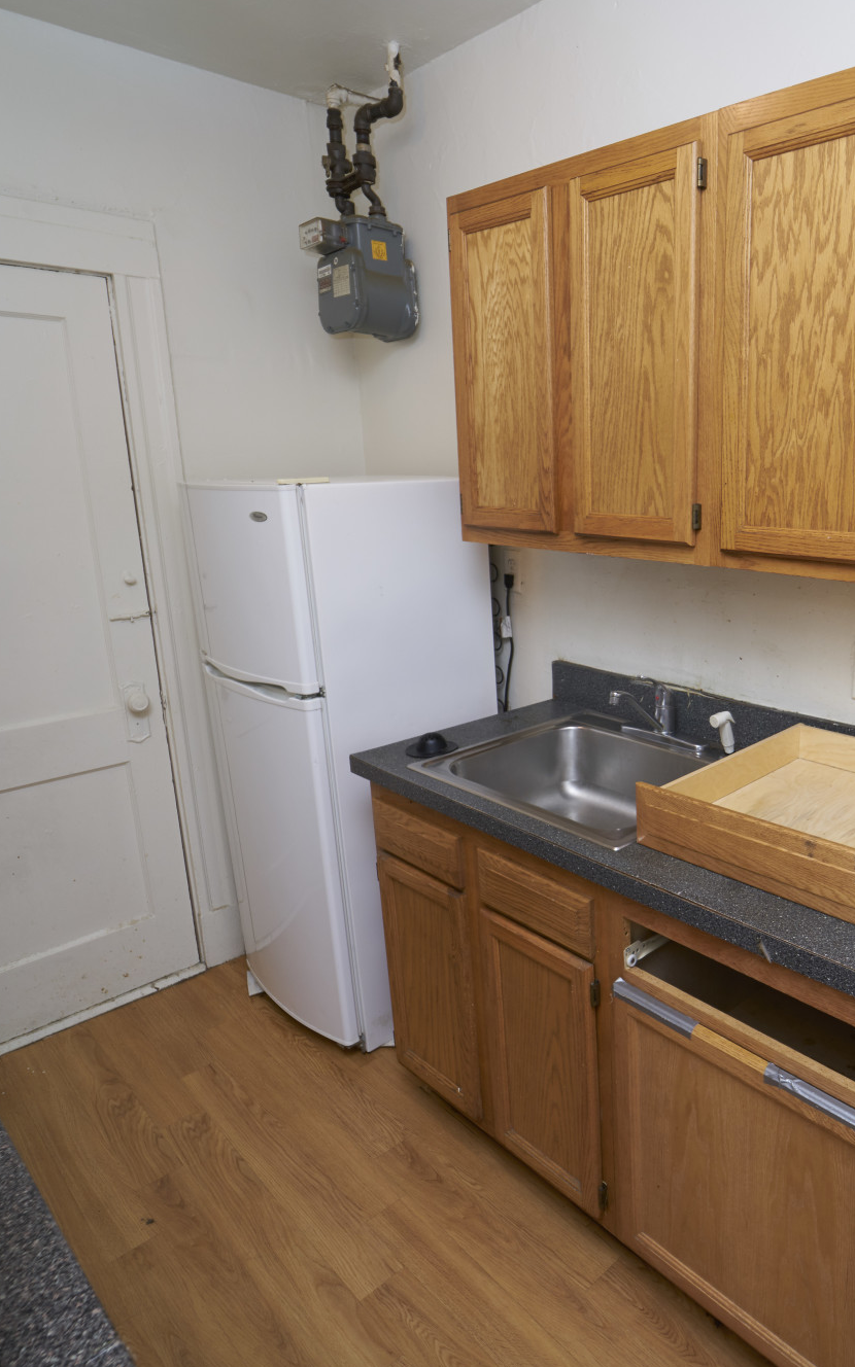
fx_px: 820
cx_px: 669
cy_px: 675
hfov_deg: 52.0
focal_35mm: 22
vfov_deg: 79.6
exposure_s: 1/4
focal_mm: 14
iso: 250
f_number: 7.1
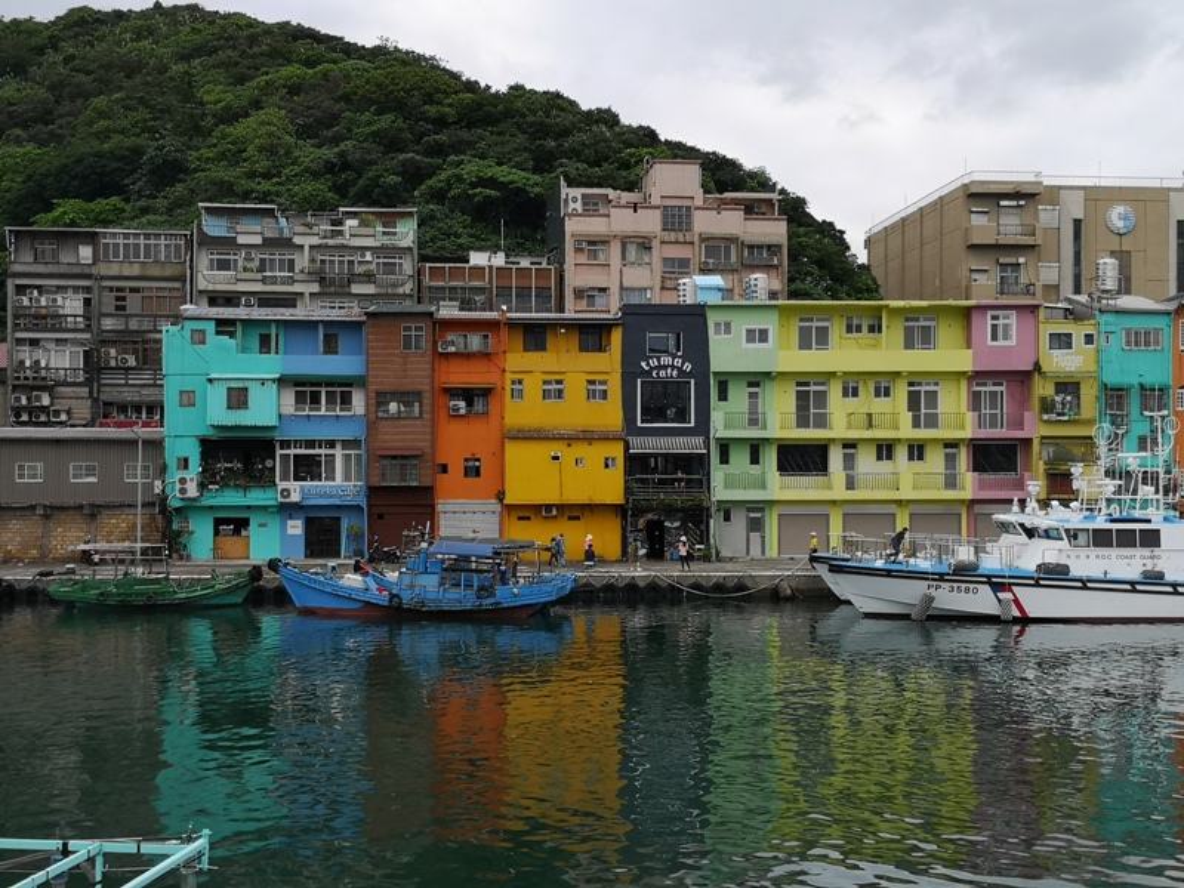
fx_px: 1505
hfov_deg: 42.9
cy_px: 444
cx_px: 592
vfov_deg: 32.9
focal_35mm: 44
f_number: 1.8
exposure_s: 1/1410
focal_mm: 3.95
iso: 50
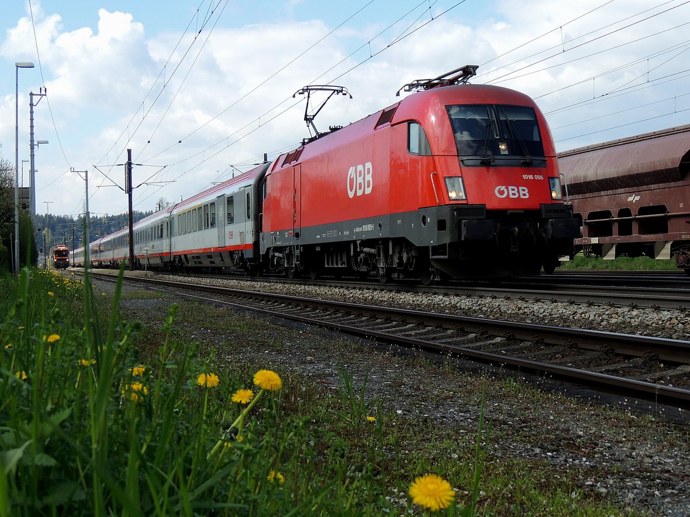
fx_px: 937
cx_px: 345
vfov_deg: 30.9
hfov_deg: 40.4
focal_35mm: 47
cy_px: 258
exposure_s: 1/800
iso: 100
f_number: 3.5
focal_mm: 8.3
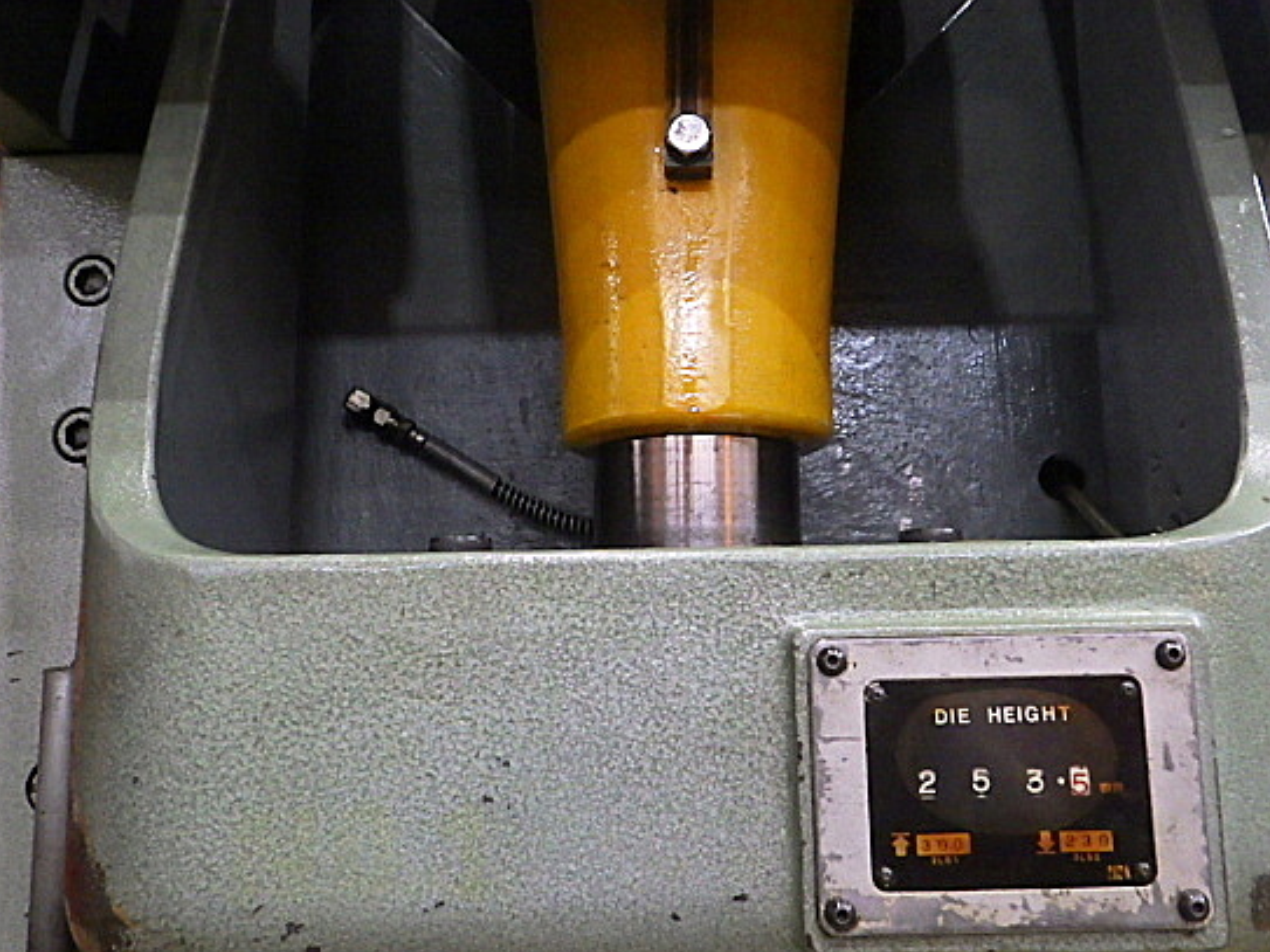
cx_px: 683
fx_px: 1210
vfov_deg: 42.9
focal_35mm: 33
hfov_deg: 55.3
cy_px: 444
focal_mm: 5
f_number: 3.5
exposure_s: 1/45
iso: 1600
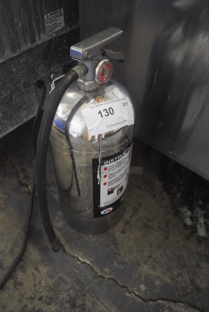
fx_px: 261
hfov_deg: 43.7
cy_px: 156
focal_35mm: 30
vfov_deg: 61.9
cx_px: 104
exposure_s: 1/60
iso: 2500
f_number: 4
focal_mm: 20
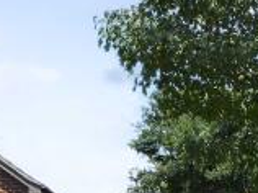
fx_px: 744
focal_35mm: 100
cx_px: 356
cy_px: 366
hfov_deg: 18.1
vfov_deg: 13.1
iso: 400
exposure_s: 1/250
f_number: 14
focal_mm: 16
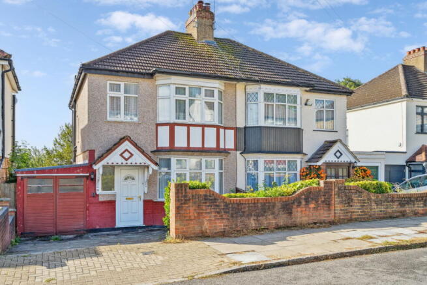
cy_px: 142
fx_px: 391
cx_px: 214
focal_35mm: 33
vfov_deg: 40.0
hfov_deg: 57.2
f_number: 5.6
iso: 320
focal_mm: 33
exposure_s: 1/500
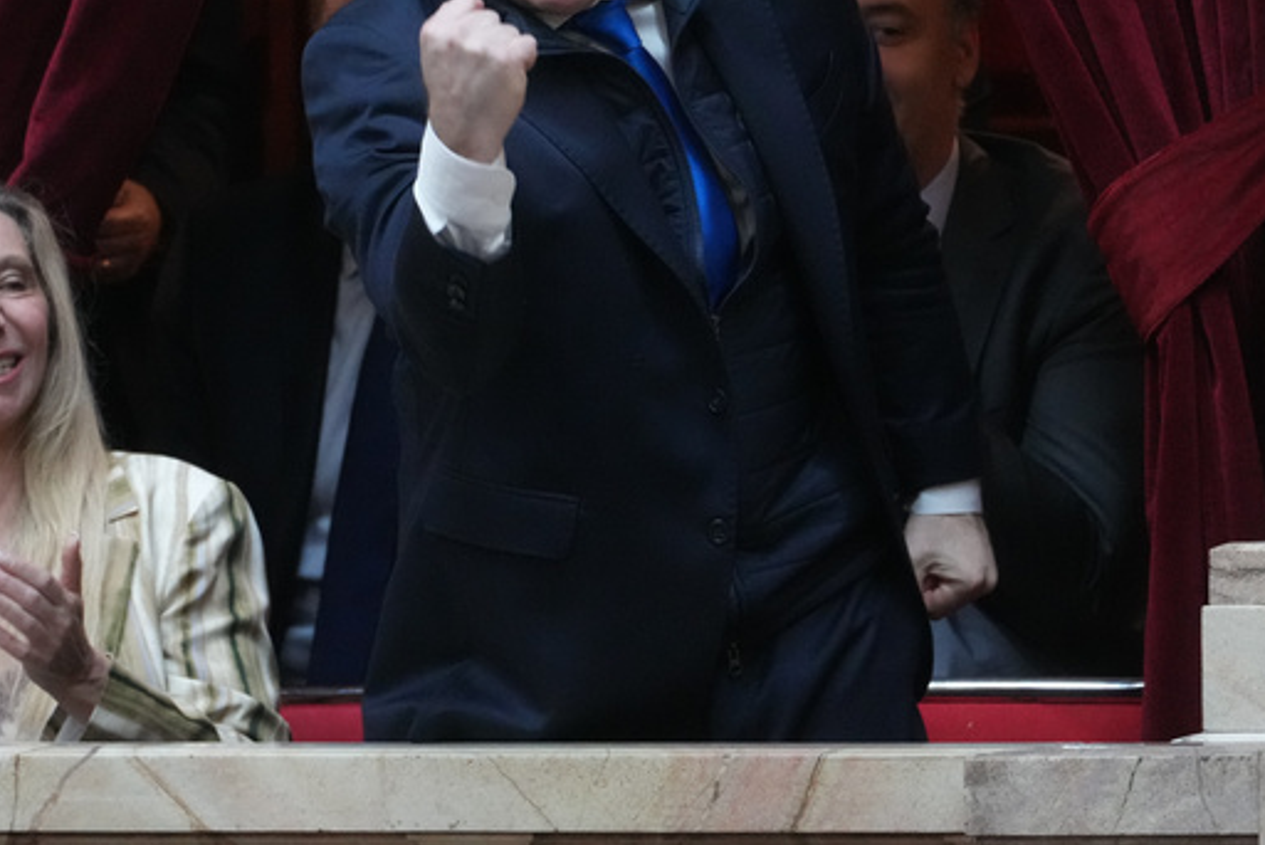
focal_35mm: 666
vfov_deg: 2.1
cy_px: 41
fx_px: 23415
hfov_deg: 3.1
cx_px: 506
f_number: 5.6
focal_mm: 333
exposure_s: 1/250
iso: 8000
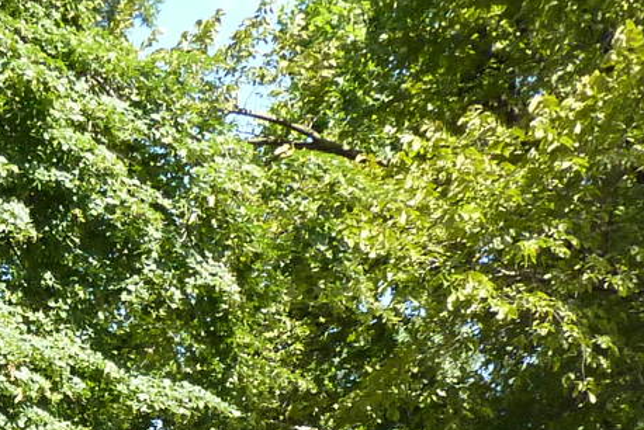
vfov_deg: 12.8
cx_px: -187
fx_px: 1754
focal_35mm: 98
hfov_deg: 19.3
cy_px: 762
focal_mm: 4.4
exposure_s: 1/500
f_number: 3.3
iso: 200
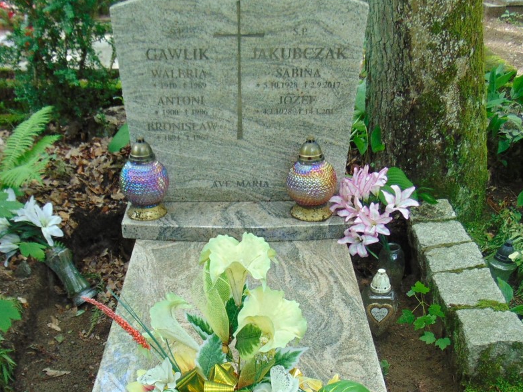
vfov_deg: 30.8
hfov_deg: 41.2
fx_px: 695
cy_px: 308
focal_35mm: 46
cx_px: 231
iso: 80
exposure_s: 1/50
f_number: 3
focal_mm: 4.5
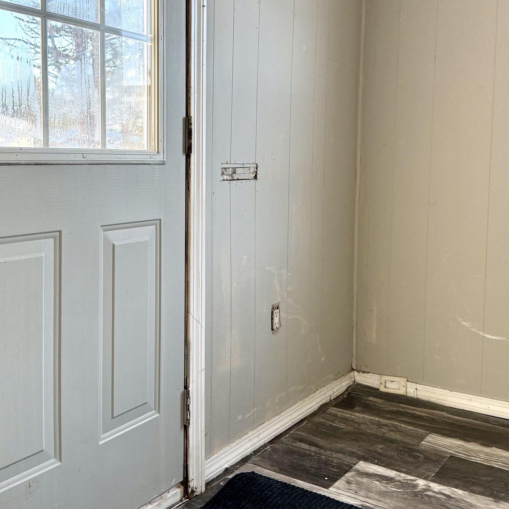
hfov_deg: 41.8
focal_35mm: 40
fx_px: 665
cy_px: 207
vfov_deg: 41.7
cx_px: 230
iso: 125
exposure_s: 1/243
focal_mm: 6.76
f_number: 1.78
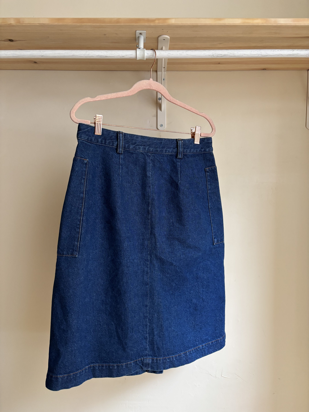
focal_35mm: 26
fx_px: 309
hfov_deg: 53.1
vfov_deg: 67.3
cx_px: 154
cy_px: 206
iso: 320
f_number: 1.6
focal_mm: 5.96
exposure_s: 1/50
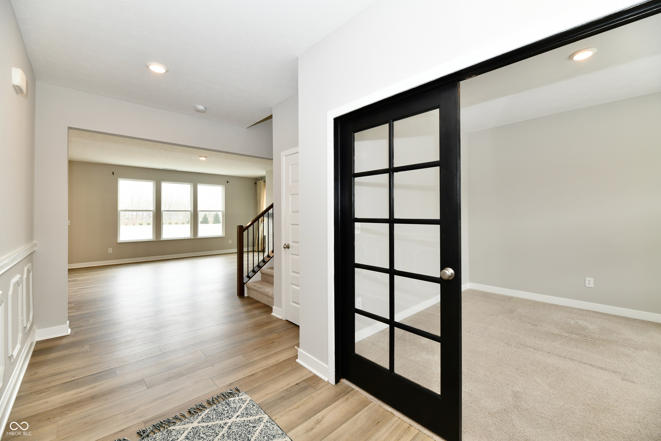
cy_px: 220
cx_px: 330
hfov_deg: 104.3
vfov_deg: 81.2
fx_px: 257
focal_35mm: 14
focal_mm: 14
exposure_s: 1/80
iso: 640
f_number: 6.3
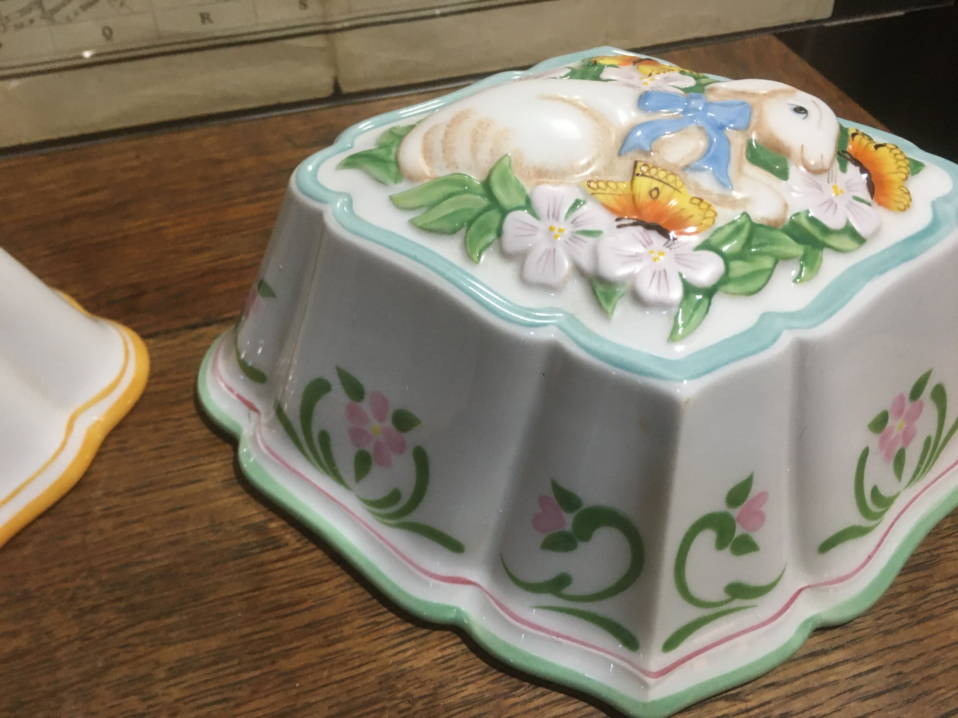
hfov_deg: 61.7
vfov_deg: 48.2
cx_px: 479
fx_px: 803
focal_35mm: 29
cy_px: 359
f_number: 2.2
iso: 200
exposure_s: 1/33
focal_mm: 4.15
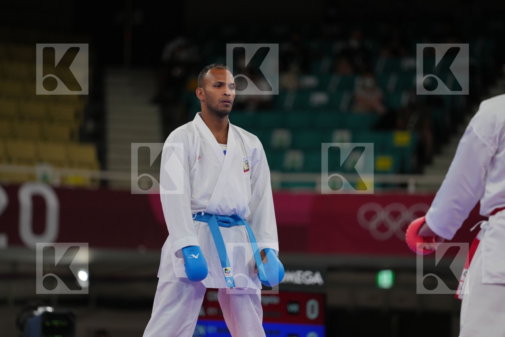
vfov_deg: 6.9
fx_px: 2805
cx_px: 252
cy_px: 168
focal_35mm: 200
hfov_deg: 10.3
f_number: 2.8
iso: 400
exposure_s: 1/1000
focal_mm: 200
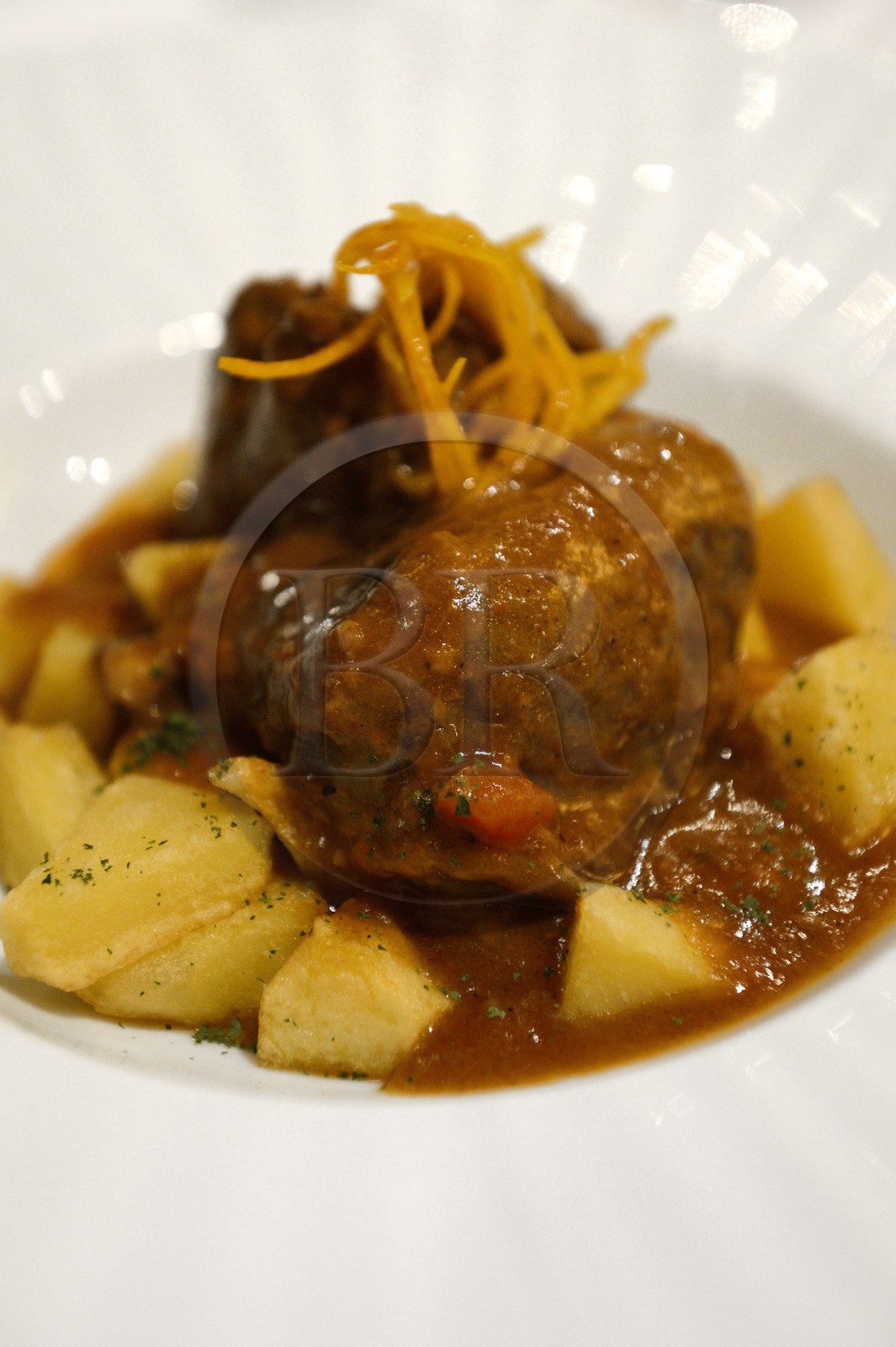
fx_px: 2616
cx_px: 448
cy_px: 674
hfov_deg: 19.4
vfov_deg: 28.9
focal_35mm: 70
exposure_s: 1/80
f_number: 4.5
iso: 3200
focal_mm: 70
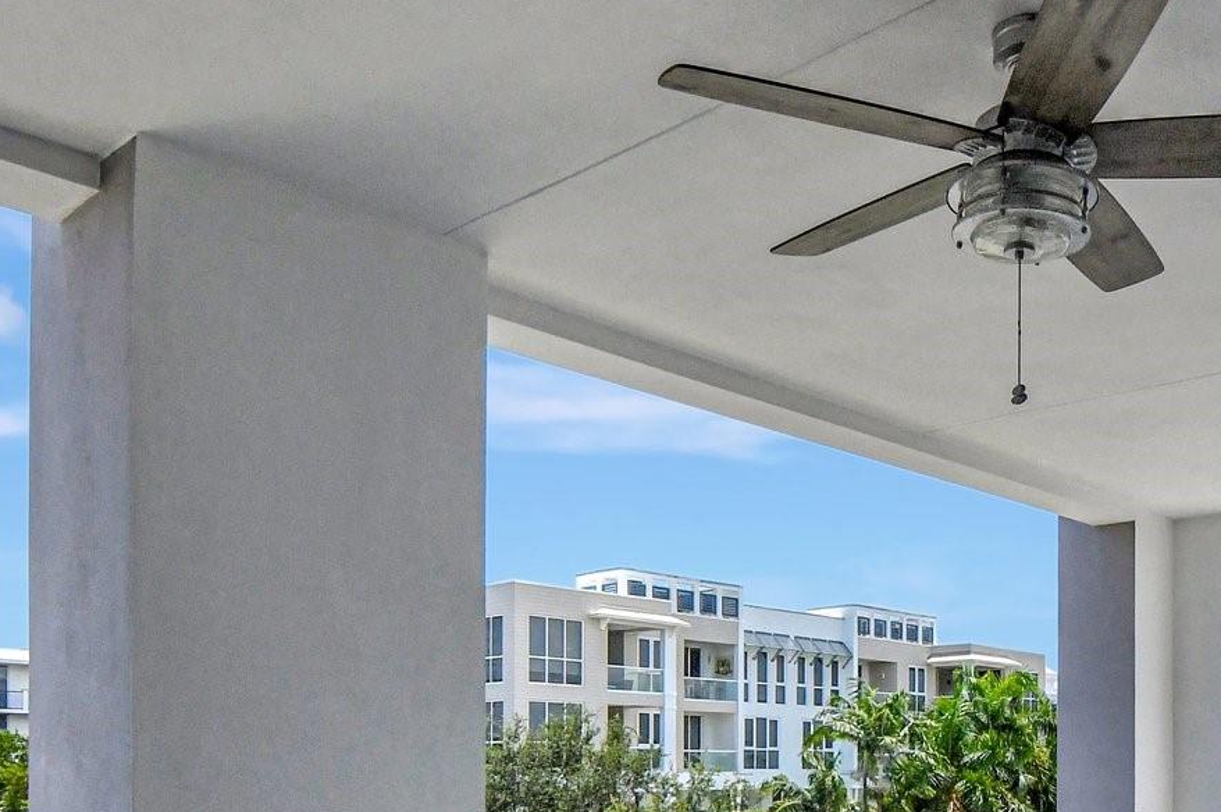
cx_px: 876
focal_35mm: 35
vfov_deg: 34.7
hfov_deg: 52.7
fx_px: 1186
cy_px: 793
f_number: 8
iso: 1000
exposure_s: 1/3200
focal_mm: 10
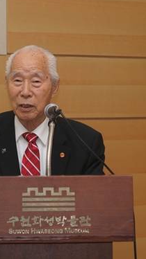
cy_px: 125
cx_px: 39
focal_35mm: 210
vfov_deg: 10.3
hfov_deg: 5.8
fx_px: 1447
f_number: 4.8
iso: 200
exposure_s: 1/60
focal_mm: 86
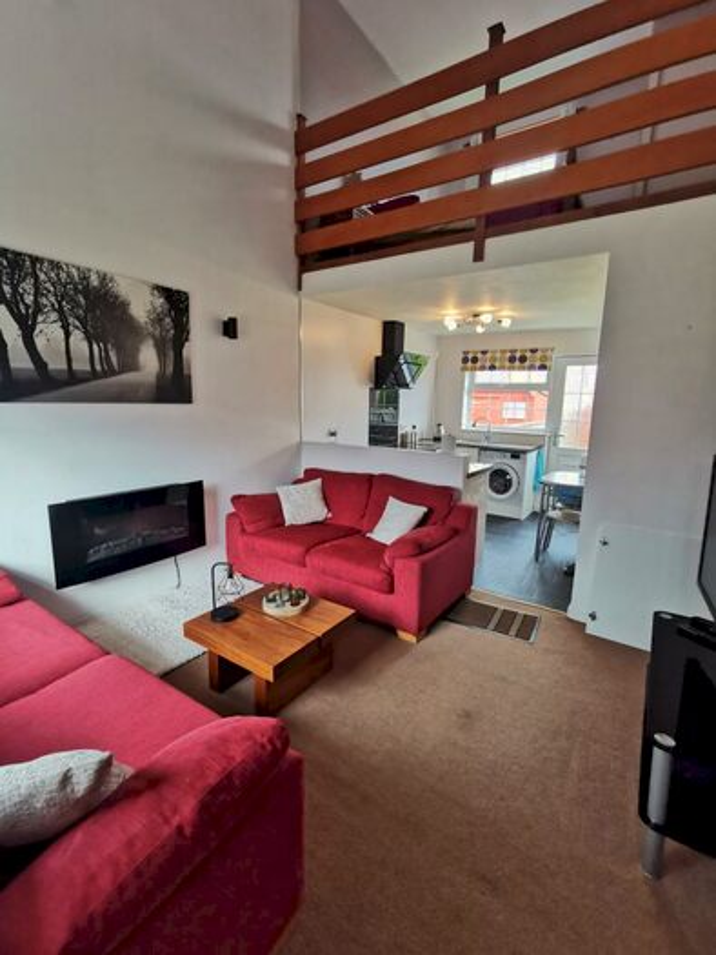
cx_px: 358
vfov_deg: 94.5
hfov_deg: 78.1
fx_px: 441
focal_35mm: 16
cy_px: 478
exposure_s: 1/100
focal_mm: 2.35
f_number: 2.2
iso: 200
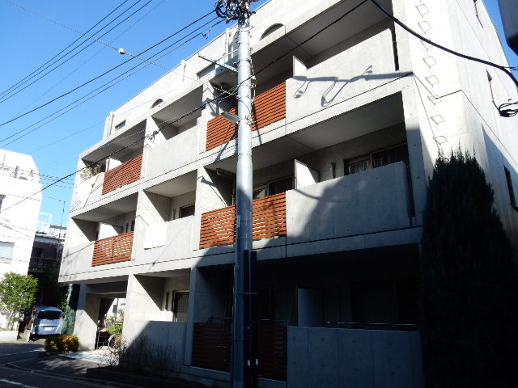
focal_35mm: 25
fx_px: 374
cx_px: 259
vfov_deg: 54.9
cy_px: 194
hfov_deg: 69.4
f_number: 3.7
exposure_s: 1/800
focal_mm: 4.5
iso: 125
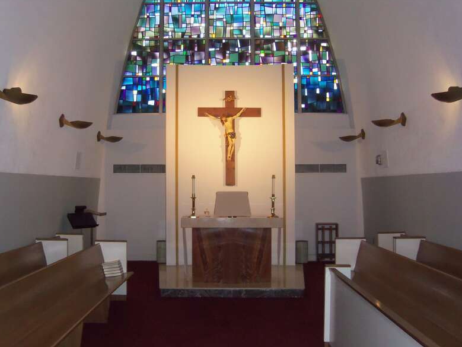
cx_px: 228
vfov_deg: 36.8
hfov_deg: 47.8
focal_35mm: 39
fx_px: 521
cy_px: 175
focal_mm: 6.8
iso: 400
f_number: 4.3
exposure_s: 1/50
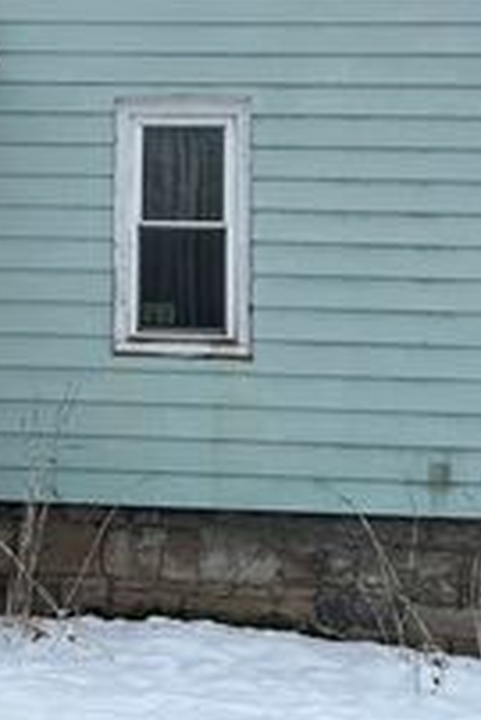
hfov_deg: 20.0
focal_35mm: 67
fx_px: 1340
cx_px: 64
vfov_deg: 29.3
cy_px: 137
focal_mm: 5.1
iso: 50
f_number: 1.6
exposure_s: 1/2825
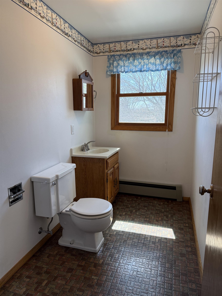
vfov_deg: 71.6
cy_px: 148
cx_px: 111
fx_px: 205
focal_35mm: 24
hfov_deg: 56.8
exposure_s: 1/240
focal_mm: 6.76
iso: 160
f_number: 1.78
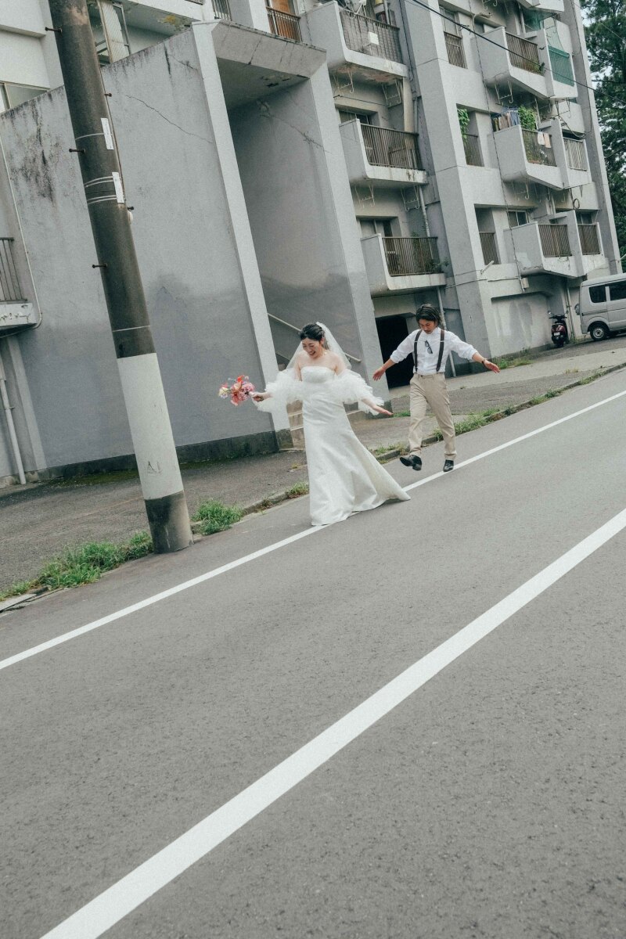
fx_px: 1043
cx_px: 313
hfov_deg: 33.4
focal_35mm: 40
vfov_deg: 48.5
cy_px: 470
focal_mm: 26.6
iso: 500
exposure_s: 1/250
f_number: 7.1
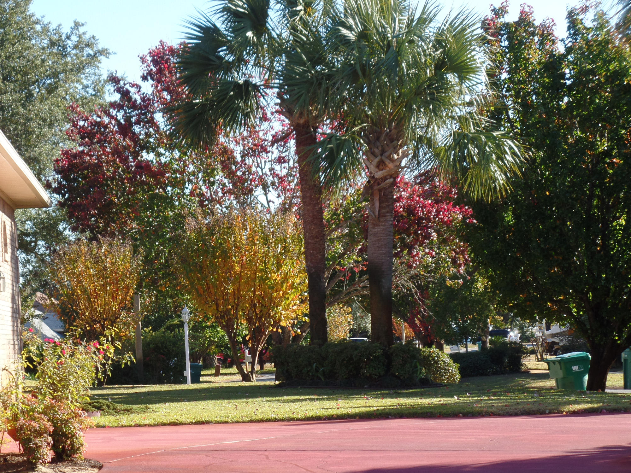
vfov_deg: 11.9
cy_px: 312
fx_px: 2260
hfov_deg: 15.9
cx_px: 231
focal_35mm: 124
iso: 80
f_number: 3.9
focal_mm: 16.5
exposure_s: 1/250
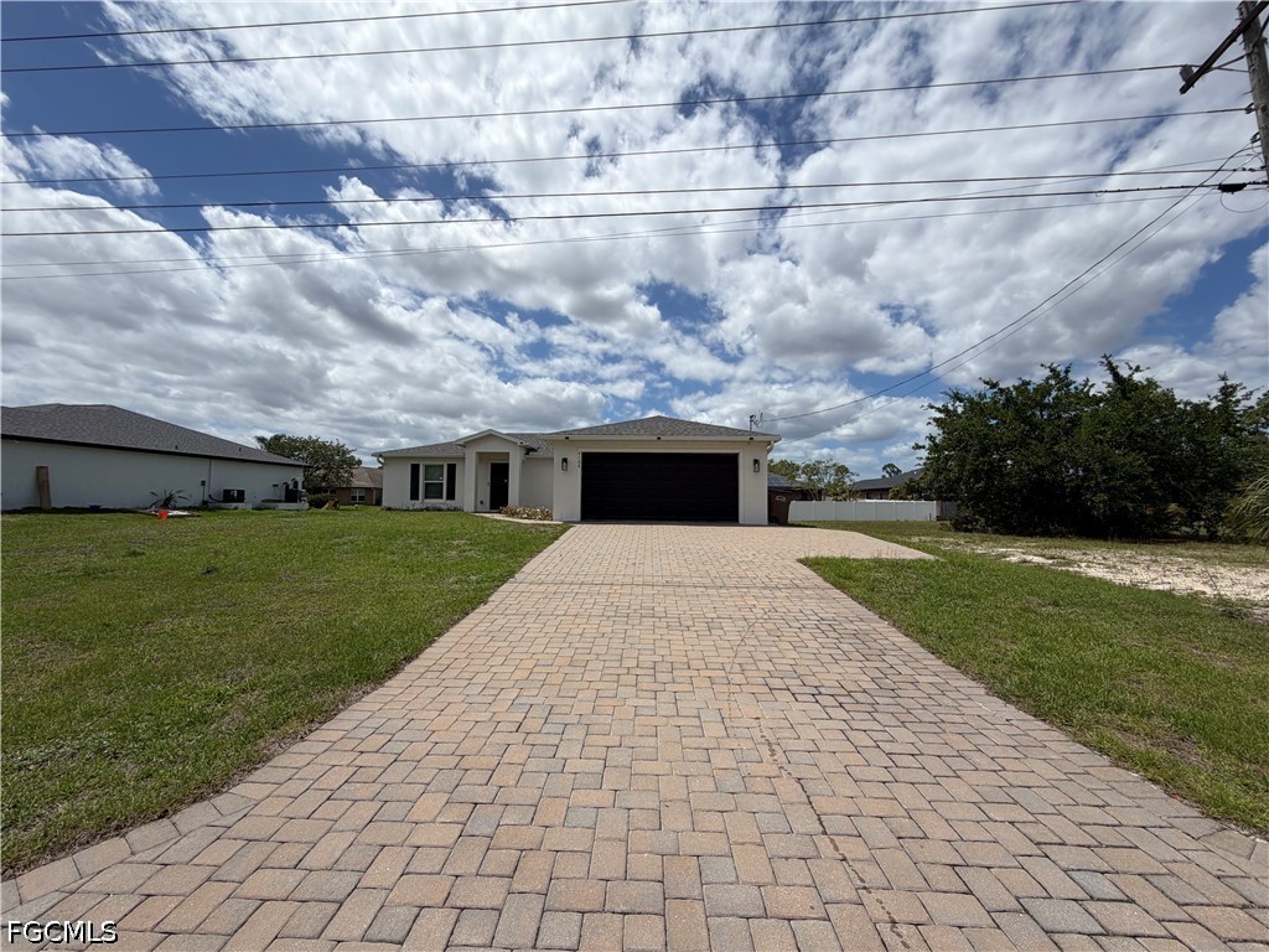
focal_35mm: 14
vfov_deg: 85.7
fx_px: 513
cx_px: 634
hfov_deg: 102.1
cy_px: 476
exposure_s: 1/2320
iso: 20
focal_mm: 2.22
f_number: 2.2
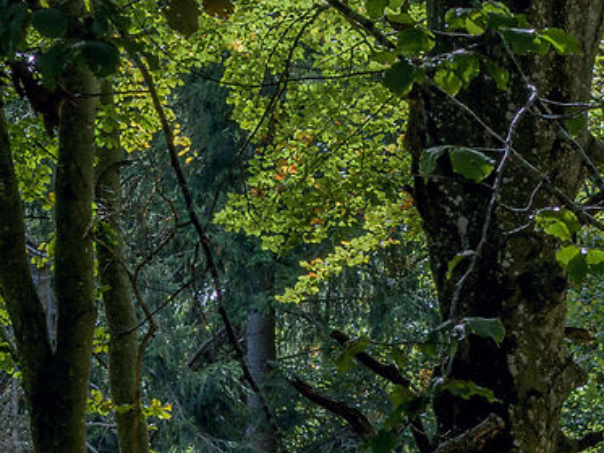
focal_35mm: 225
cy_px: 1039
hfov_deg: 7.7
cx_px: 1801
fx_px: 3927
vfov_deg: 6.3
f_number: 8
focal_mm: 45
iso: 400
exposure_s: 1/160
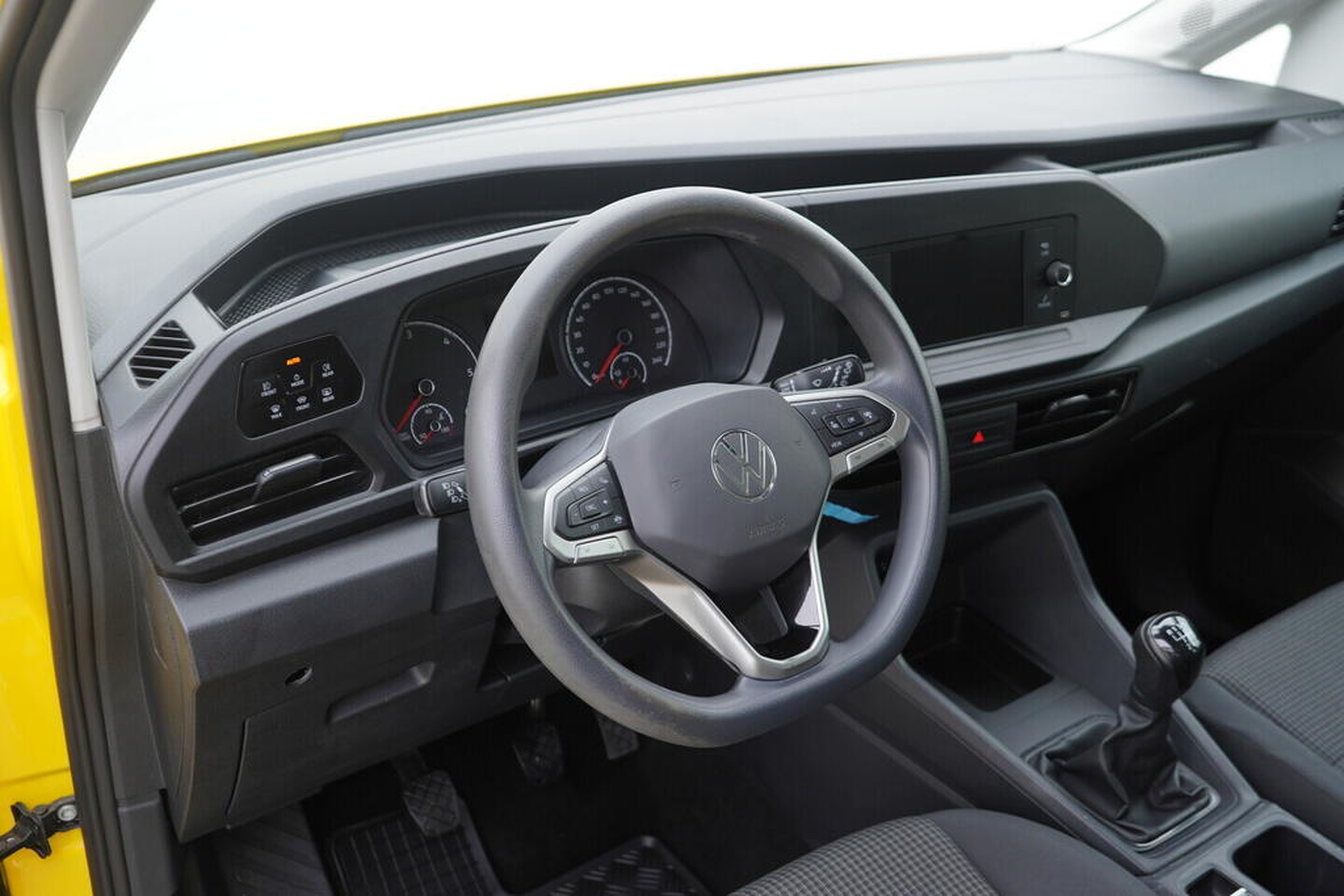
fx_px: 1344
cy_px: 448
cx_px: 672
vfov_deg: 36.9
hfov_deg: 53.1
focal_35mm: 36
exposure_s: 1/40
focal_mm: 24
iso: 200
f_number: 2.8
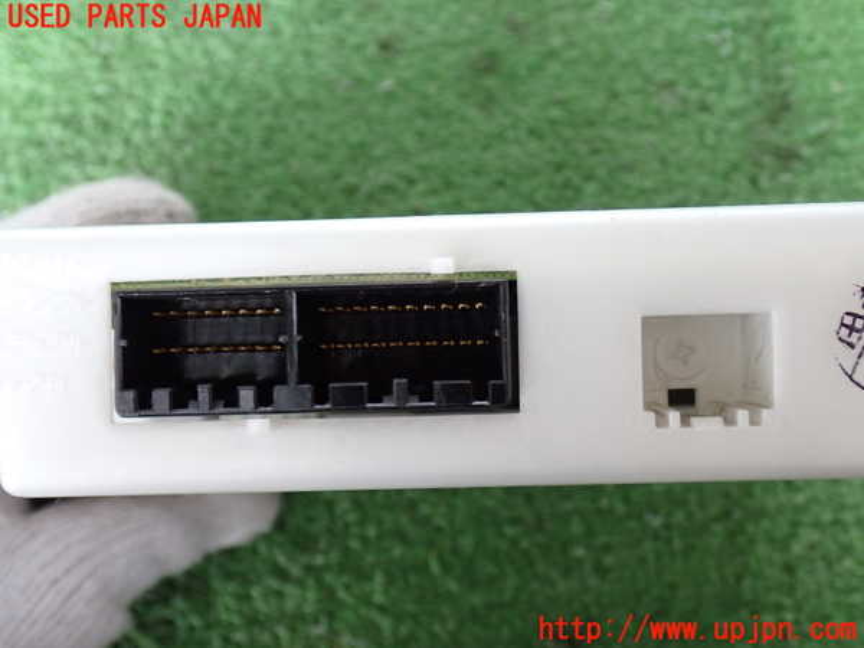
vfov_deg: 35.1
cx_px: 432
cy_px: 324
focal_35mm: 41
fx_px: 1023
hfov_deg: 45.8
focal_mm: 7.31
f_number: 2.8
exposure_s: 1/40
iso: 640
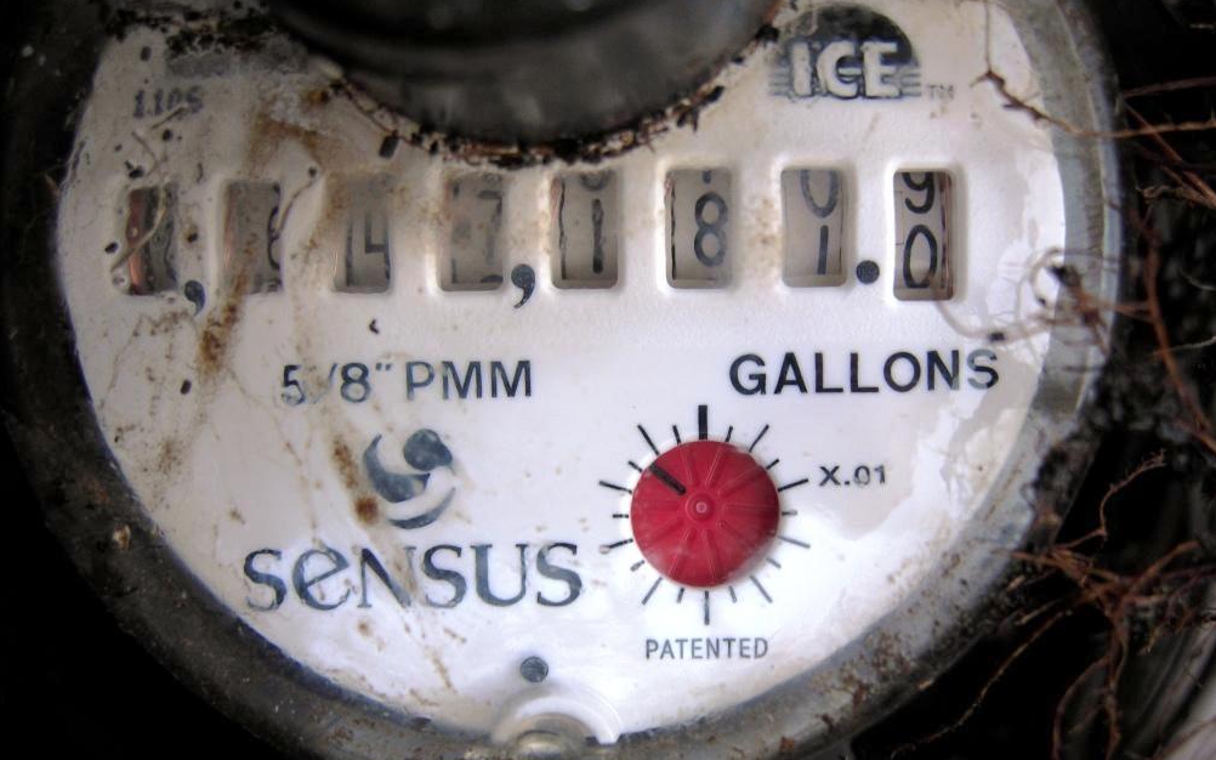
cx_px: 619
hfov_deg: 50.4
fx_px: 1292
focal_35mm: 39
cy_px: 422
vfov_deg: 32.7
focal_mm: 7.5
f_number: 2.7
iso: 50
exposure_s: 1/69.7
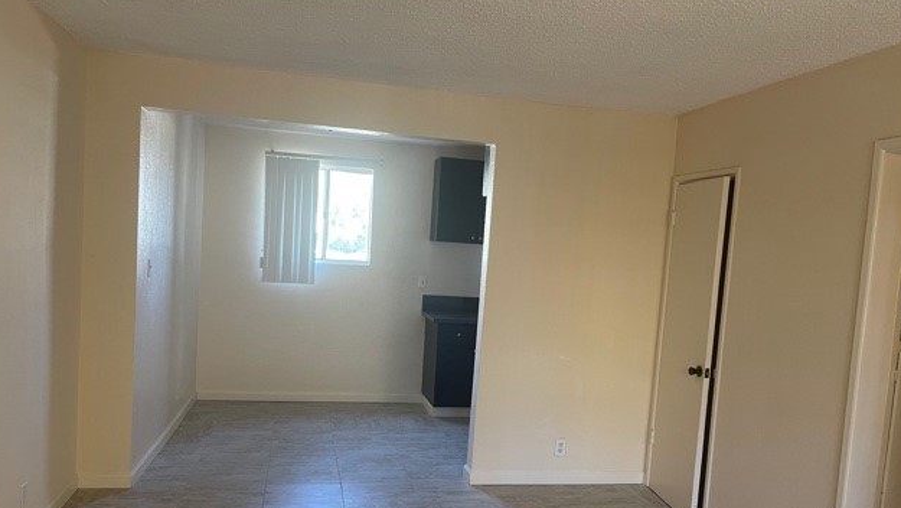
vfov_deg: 40.0
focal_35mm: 29
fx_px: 693
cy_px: 310
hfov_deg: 66.0
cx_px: 454
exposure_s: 1/60
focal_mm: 5.1
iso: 160
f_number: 1.6
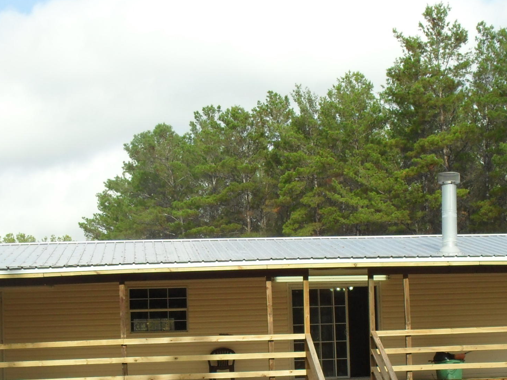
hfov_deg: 27.0
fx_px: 1055
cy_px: 342
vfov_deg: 20.1
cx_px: 298
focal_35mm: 72
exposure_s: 1/125
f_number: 8.4
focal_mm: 6.3
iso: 100
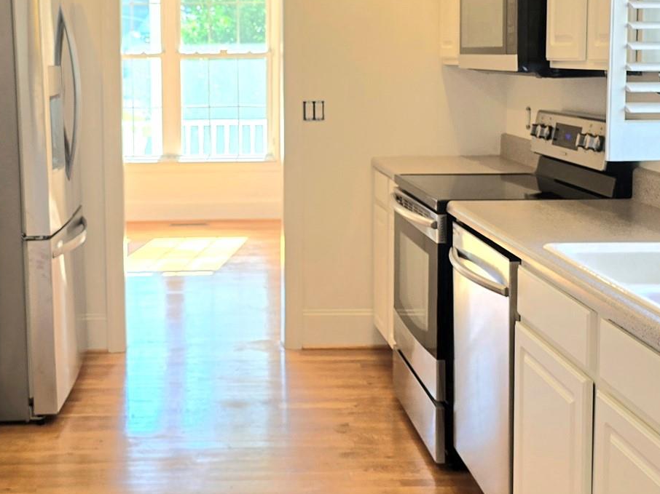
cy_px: 142
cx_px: 204
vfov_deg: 27.7
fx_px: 991
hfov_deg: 36.3
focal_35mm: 52
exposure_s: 1/120
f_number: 1.7
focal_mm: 6.3
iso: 80
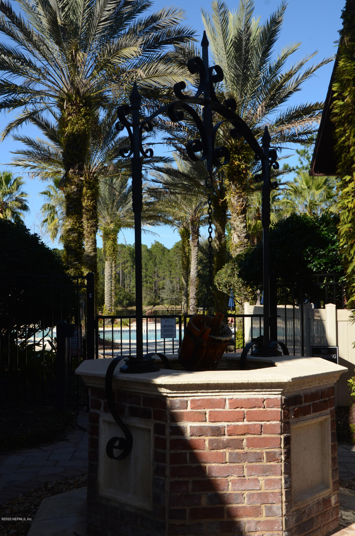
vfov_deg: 43.7
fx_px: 669
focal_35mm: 45
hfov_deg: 29.7
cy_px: 268
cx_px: 178
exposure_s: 1/800
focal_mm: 30
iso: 640
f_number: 10
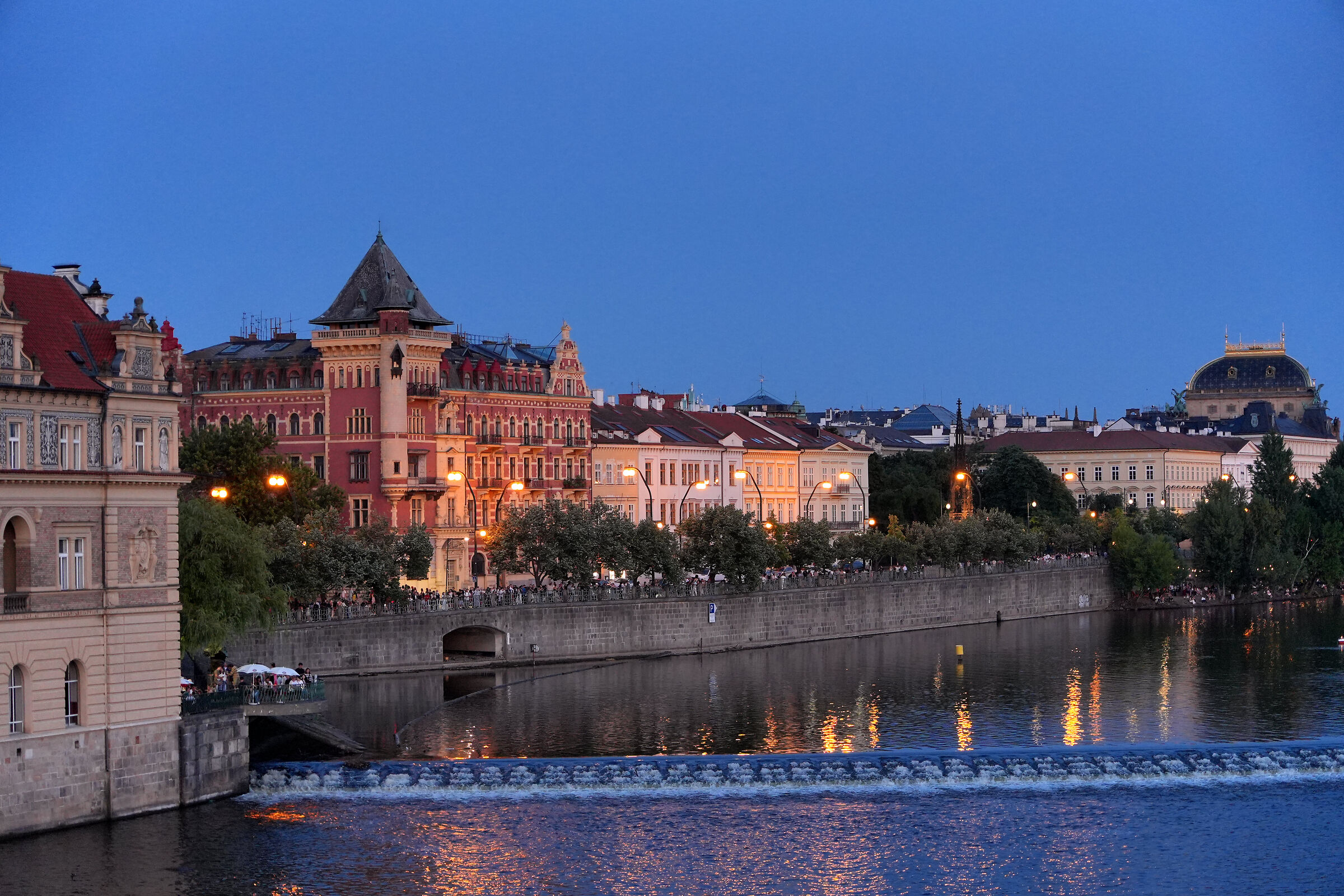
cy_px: 448
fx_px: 2520
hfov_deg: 29.9
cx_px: 672
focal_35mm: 68
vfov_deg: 20.2
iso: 800
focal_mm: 45
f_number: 2.8
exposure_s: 1/100
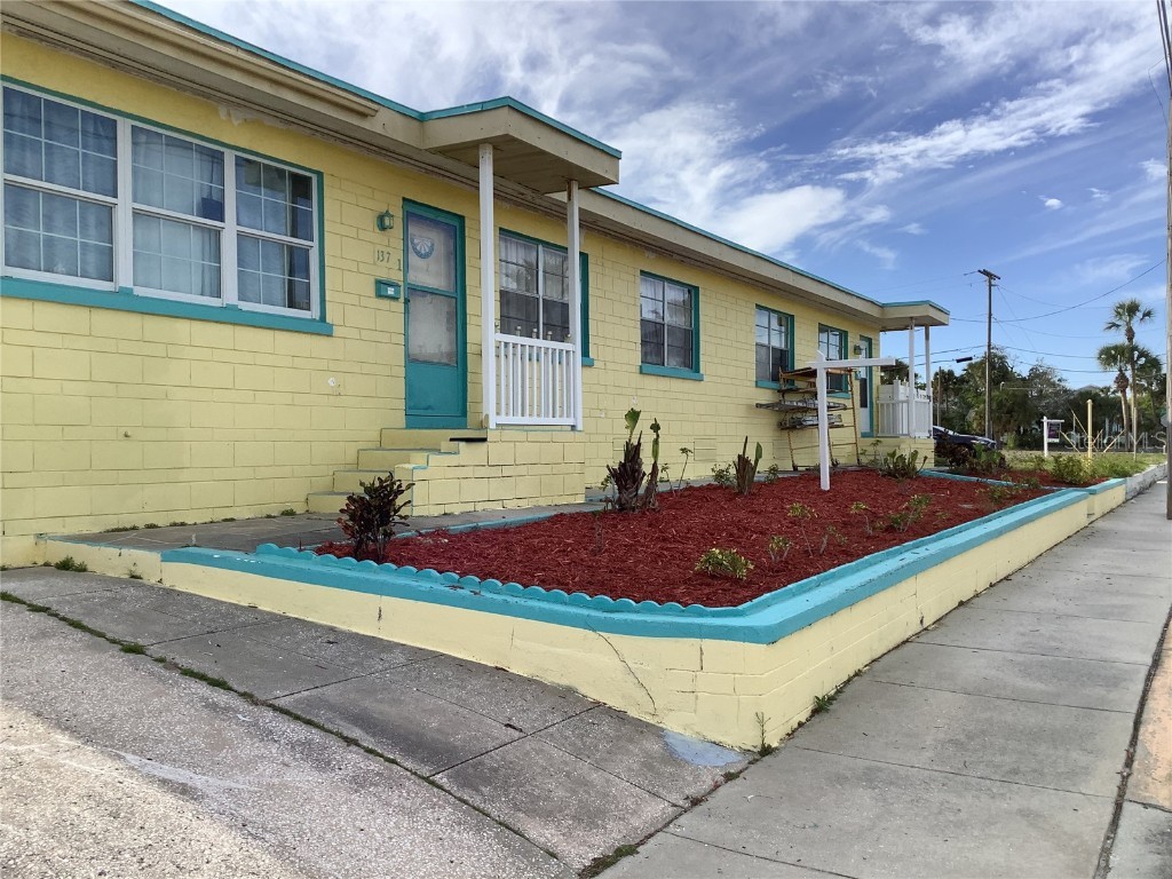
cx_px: 586
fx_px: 1050
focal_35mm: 31
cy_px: 440
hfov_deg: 58.4
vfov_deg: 45.4
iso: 25
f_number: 2.4
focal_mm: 3.3
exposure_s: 1/1087
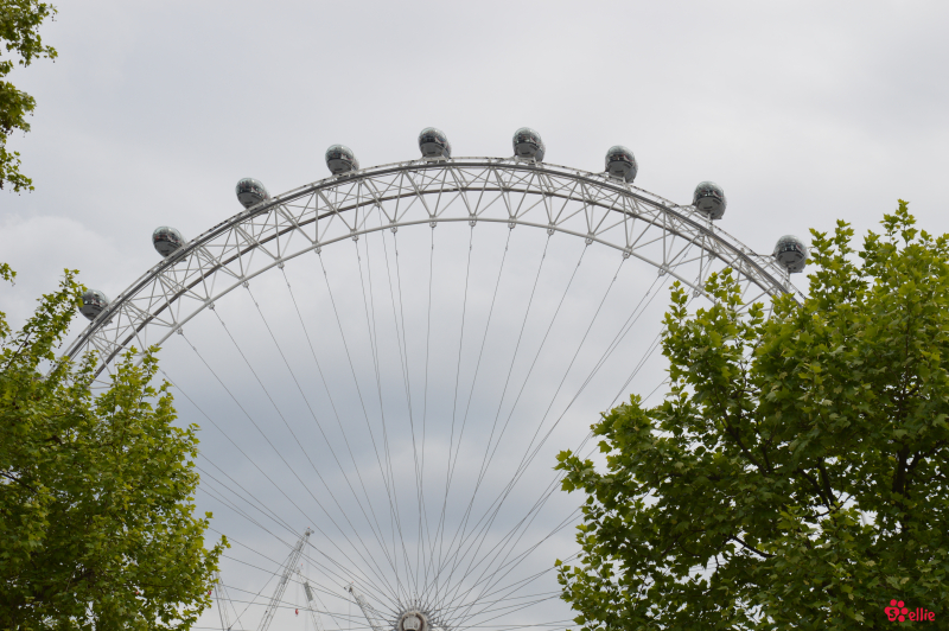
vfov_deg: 14.7
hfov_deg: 21.9
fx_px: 2450
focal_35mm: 93
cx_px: 474
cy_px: 316
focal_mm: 62
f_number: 9
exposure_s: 1/320
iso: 100
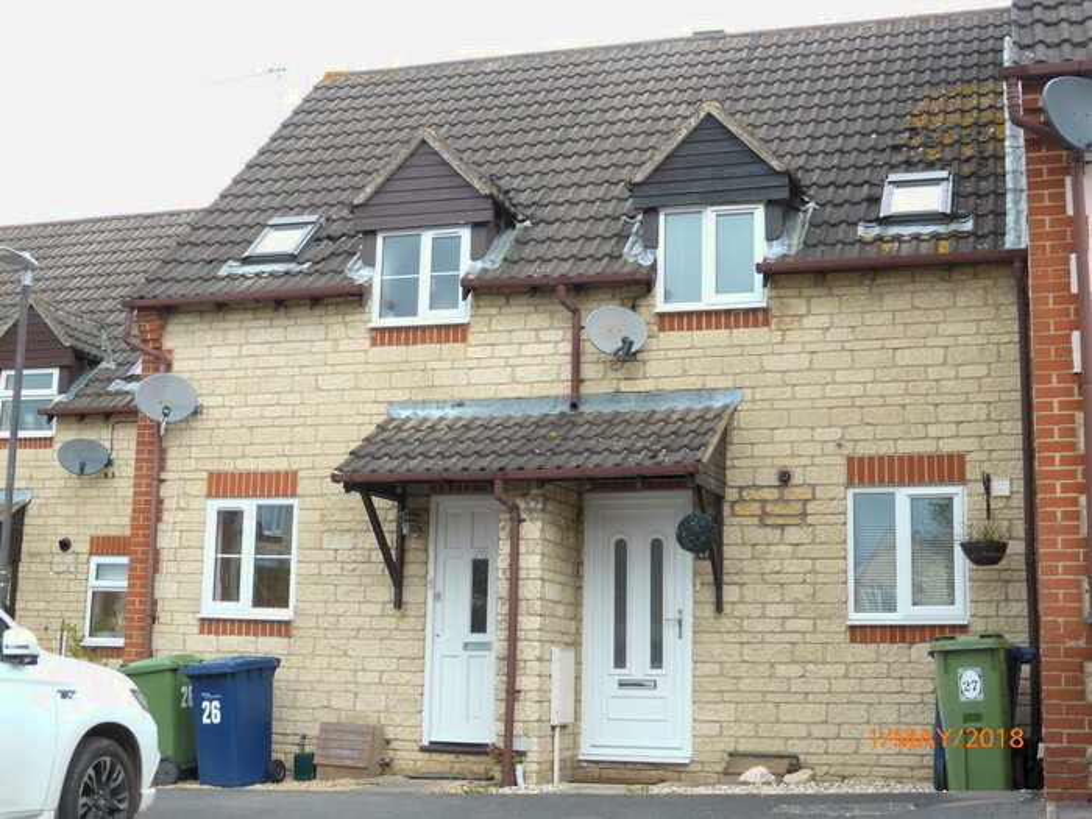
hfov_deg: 37.5
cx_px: 546
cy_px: 410
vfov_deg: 28.6
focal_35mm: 51
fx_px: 1609
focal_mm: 9
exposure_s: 1/80
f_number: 4.4
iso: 100
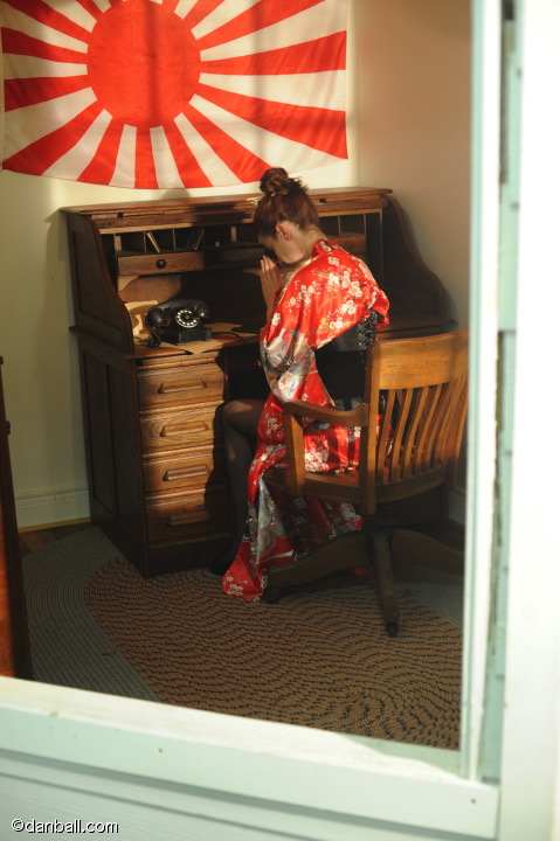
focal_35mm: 50
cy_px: 420
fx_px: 1168
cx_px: 280
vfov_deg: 39.6
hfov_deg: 27.0
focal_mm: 50
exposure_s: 1/60
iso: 1400
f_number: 4
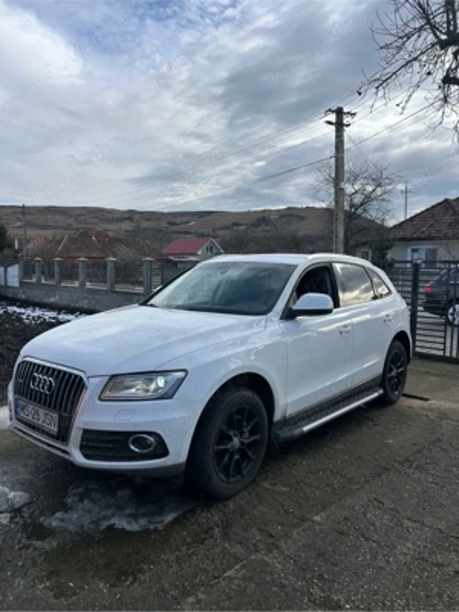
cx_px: 230
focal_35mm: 26
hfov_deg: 53.1
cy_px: 306
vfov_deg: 67.3
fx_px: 460
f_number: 1.5
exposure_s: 1/2841
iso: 50
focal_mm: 5.7
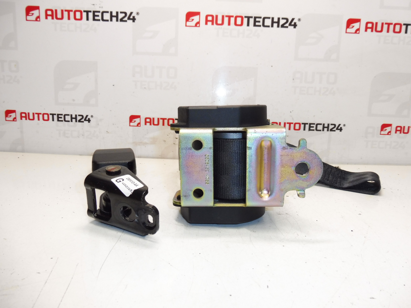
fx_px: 285
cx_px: 206
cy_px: 154
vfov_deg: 56.8
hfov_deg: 71.6
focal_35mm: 24
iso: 200
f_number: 3.5
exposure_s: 1/80
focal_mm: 4.3
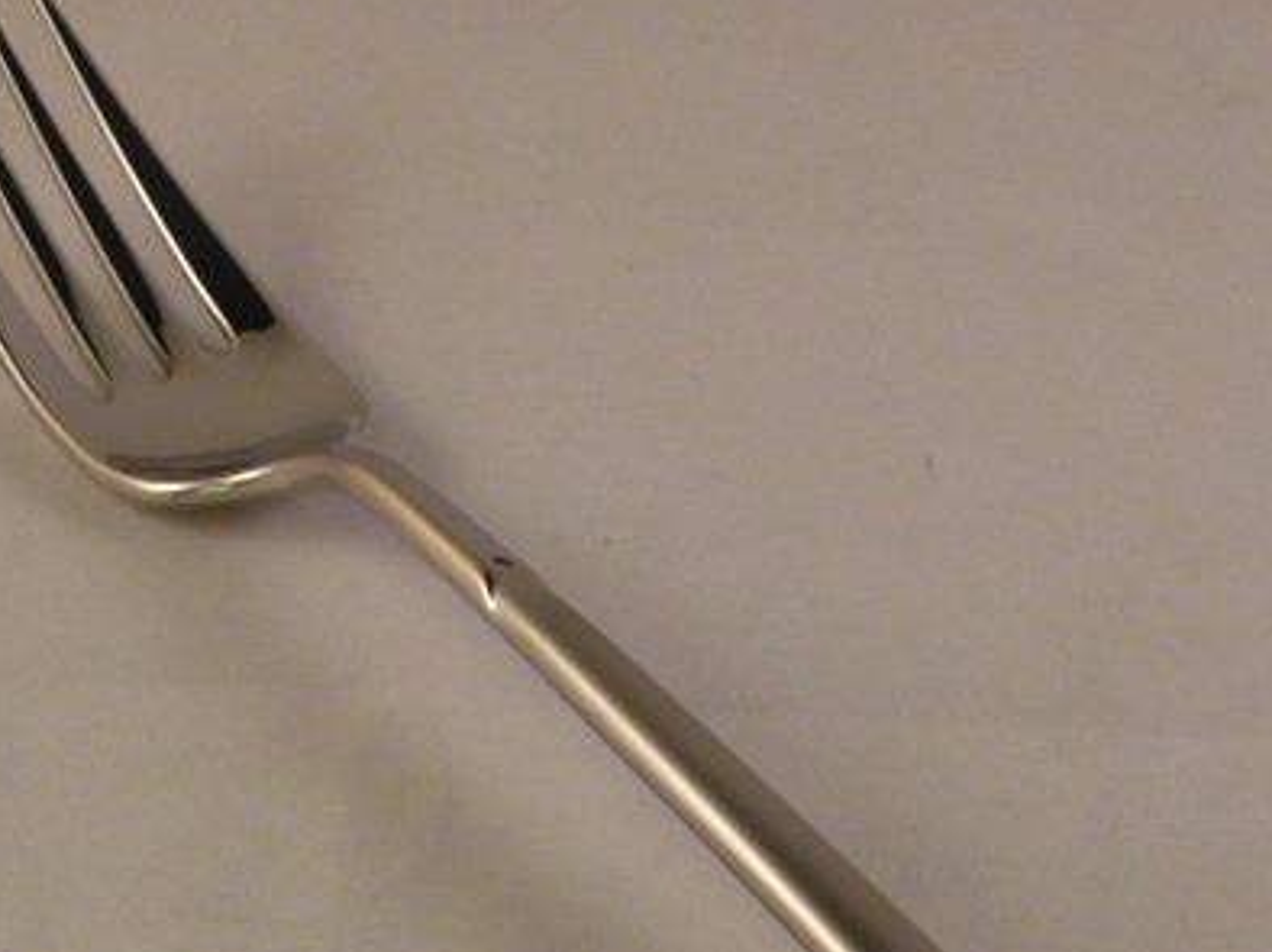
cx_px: 578
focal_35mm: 162
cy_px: 823
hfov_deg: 12.2
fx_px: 5949
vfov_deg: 9.1
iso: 200
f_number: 4
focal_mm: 8.9
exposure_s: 1/60
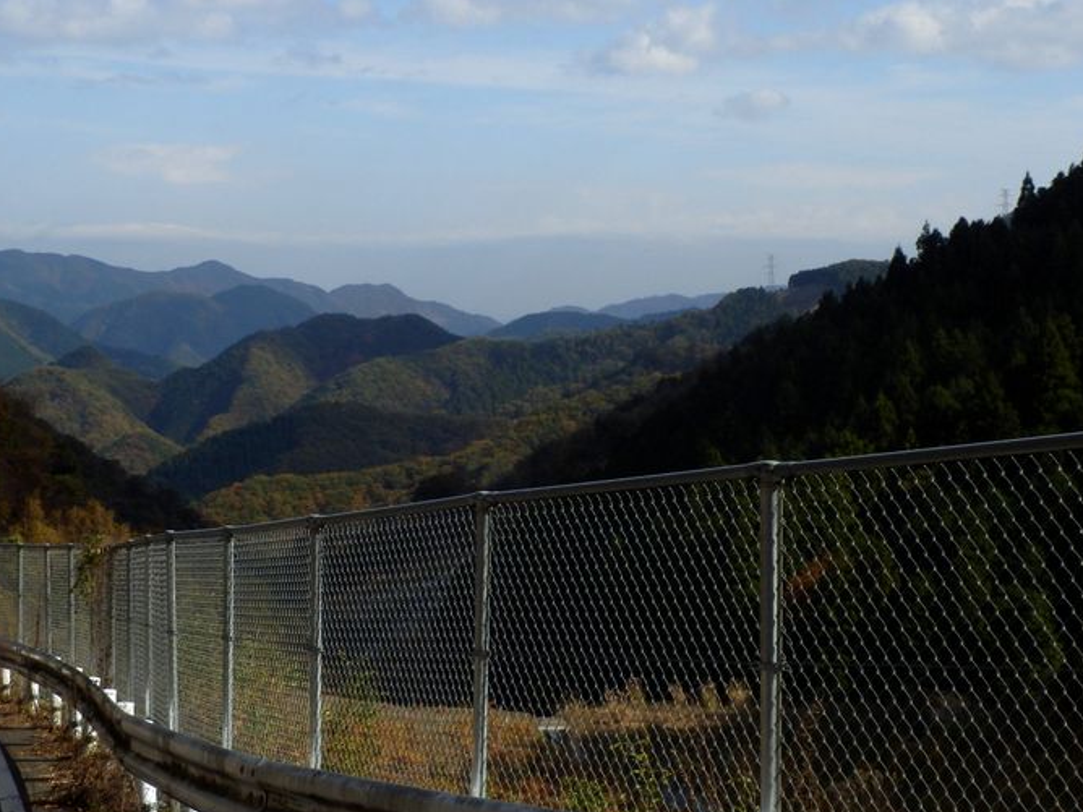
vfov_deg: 16.2
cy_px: 407
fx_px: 2847
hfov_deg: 21.5
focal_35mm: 91
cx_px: 449
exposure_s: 1/160
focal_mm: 13.5
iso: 80
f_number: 12.5
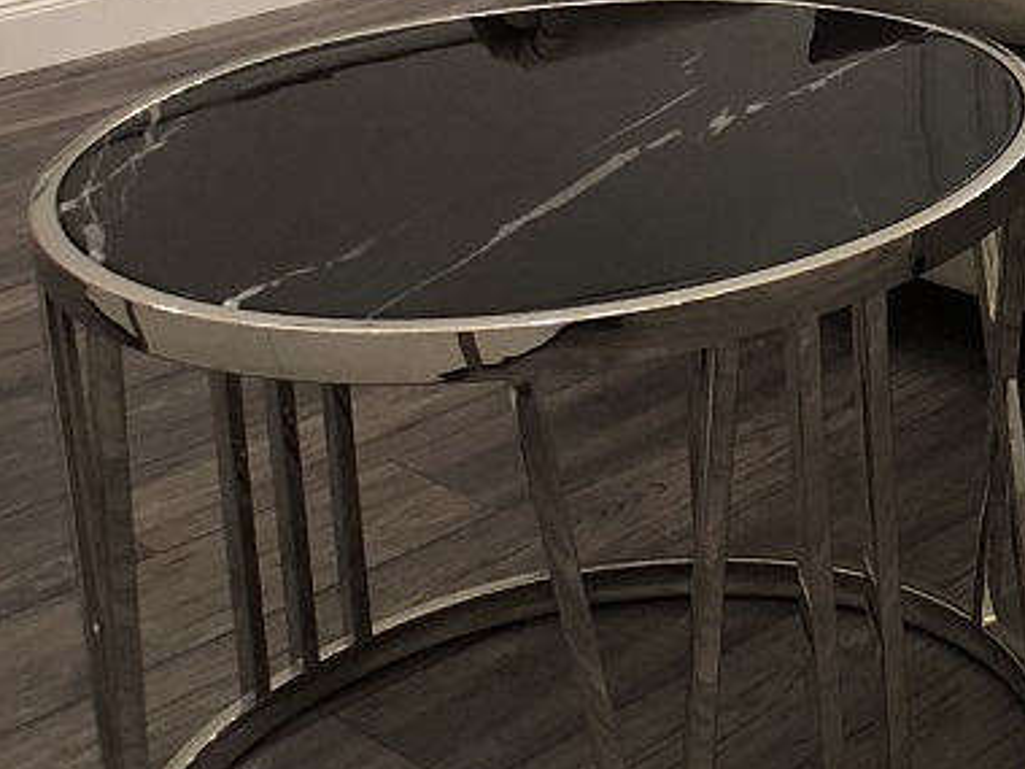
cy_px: -343
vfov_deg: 12.0
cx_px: 1527
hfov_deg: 15.4
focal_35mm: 118
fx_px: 3494
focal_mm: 3.99
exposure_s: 1/20
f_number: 1.8
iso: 40
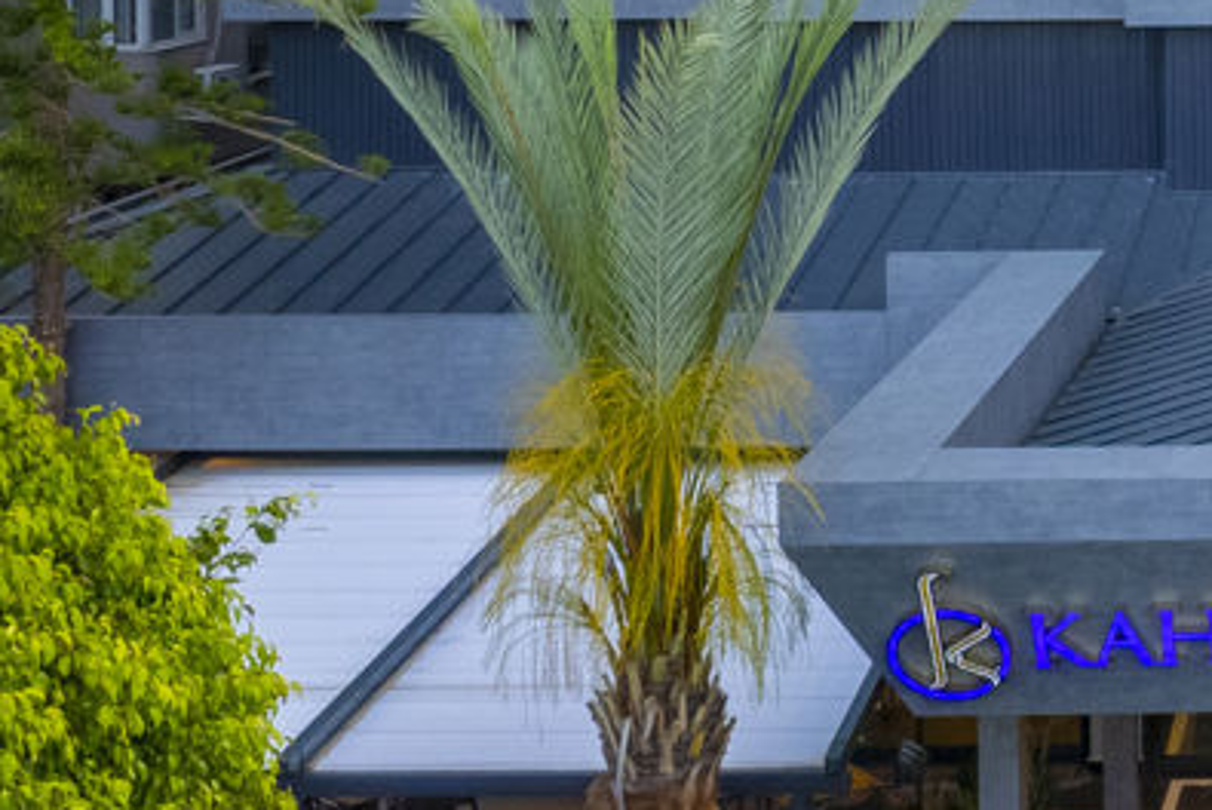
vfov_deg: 14.8
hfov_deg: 20.8
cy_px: -193
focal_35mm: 89
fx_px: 2998
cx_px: 1565
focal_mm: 8.38
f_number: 2.8
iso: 100
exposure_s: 1/240
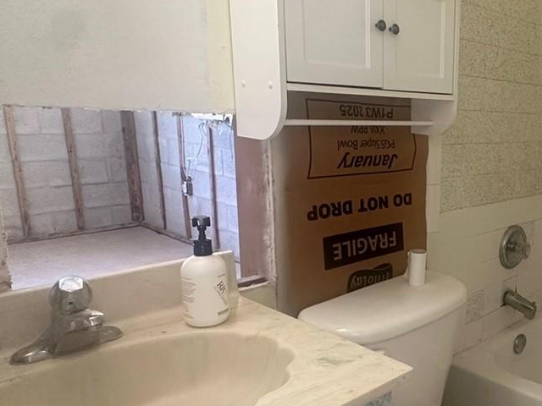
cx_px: 526
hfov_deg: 45.5
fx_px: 548
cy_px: 228
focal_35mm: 35
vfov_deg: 40.6
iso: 250
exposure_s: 1/60
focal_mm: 2.22
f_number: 2.2
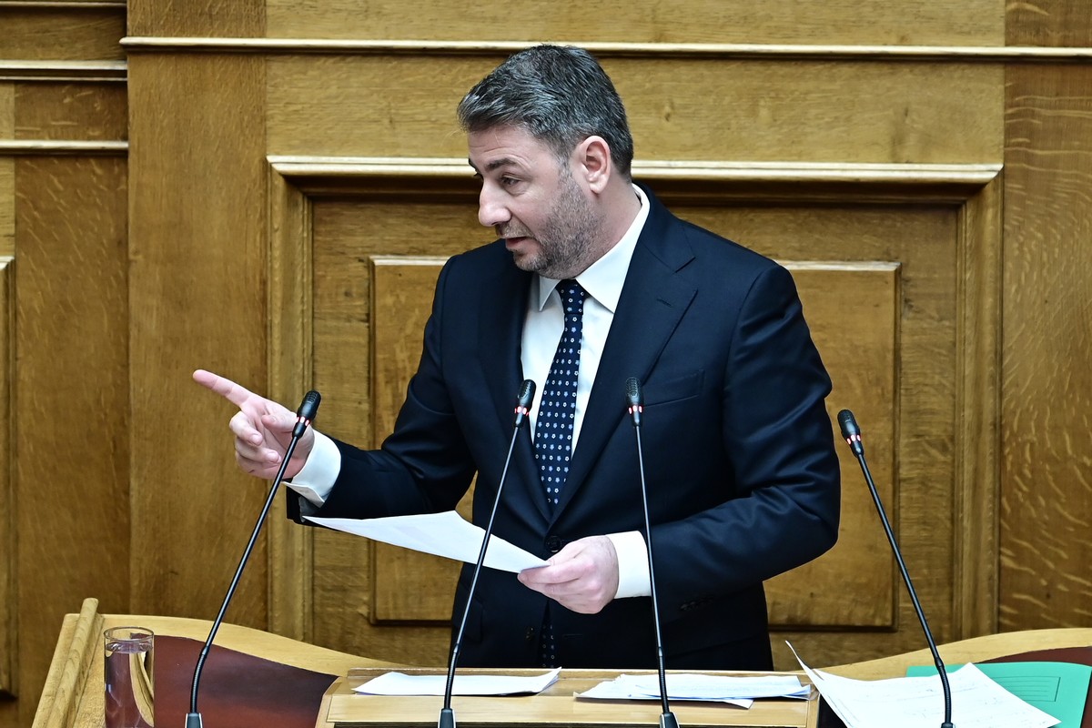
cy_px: 364
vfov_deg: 4.6
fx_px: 9099
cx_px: 546
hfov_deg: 6.9
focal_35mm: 300
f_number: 3.2
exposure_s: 1/500
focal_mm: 200
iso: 1250
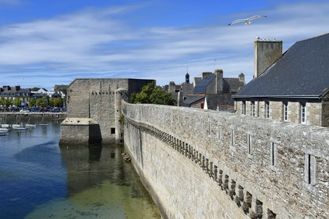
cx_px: 164
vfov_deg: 31.9
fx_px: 384
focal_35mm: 42
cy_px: 110
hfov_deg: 46.4
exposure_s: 1/640
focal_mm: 42
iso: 200
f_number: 8
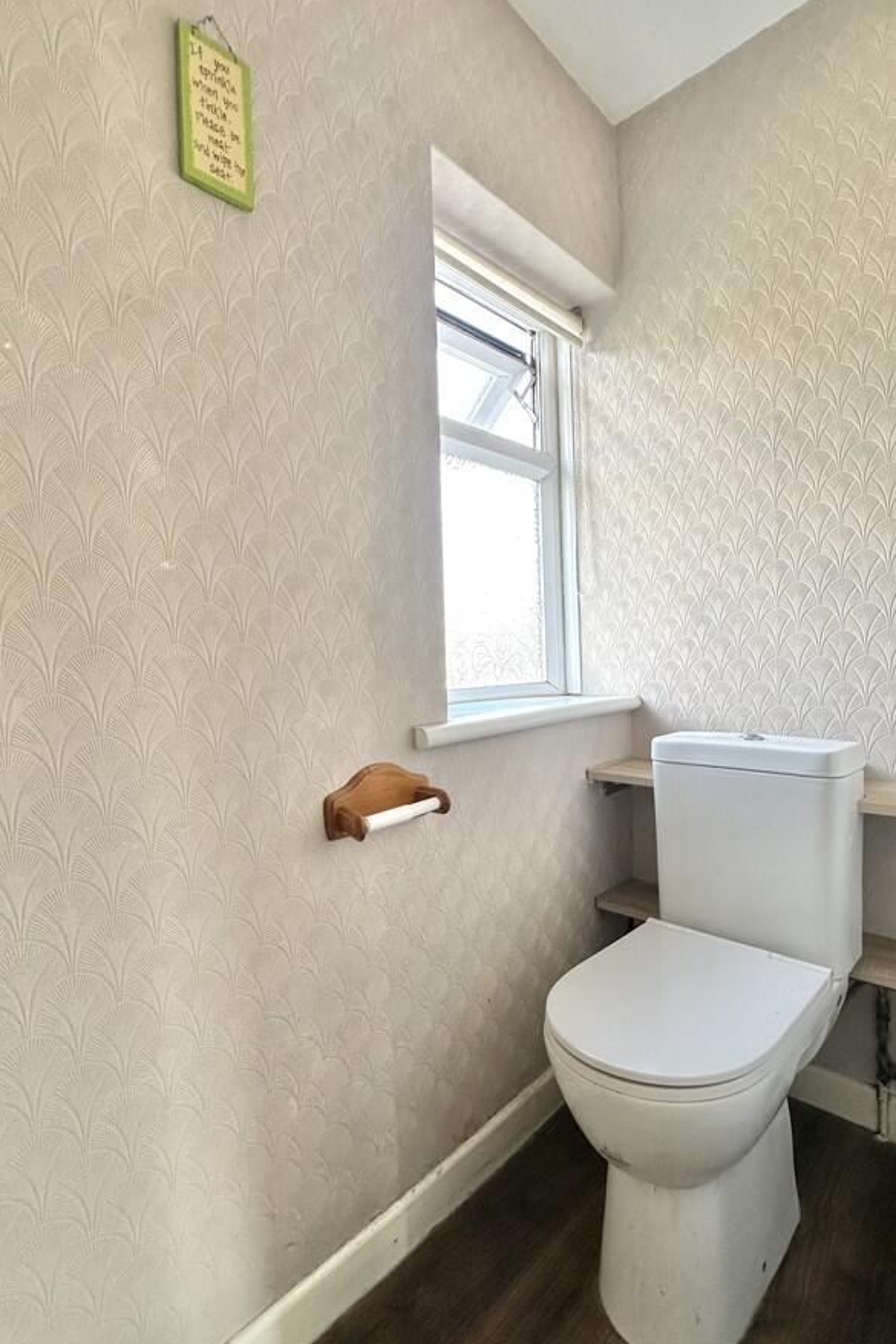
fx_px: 634
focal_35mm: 17
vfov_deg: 93.3
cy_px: 680
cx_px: 533
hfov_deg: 69.8
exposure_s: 1/99
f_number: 2.2
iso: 64
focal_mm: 2.22
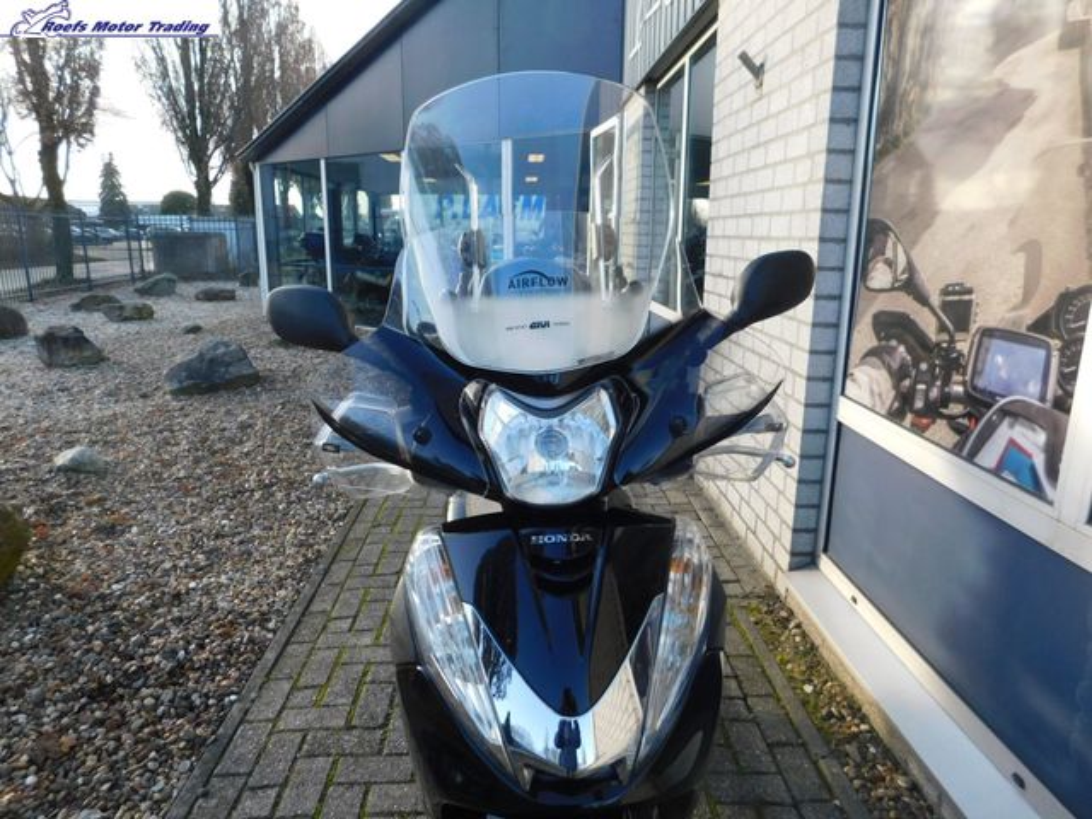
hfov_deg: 73.9
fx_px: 726
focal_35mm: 23
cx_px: 546
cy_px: 410
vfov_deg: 58.9
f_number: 3
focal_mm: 4
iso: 125
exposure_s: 1/200
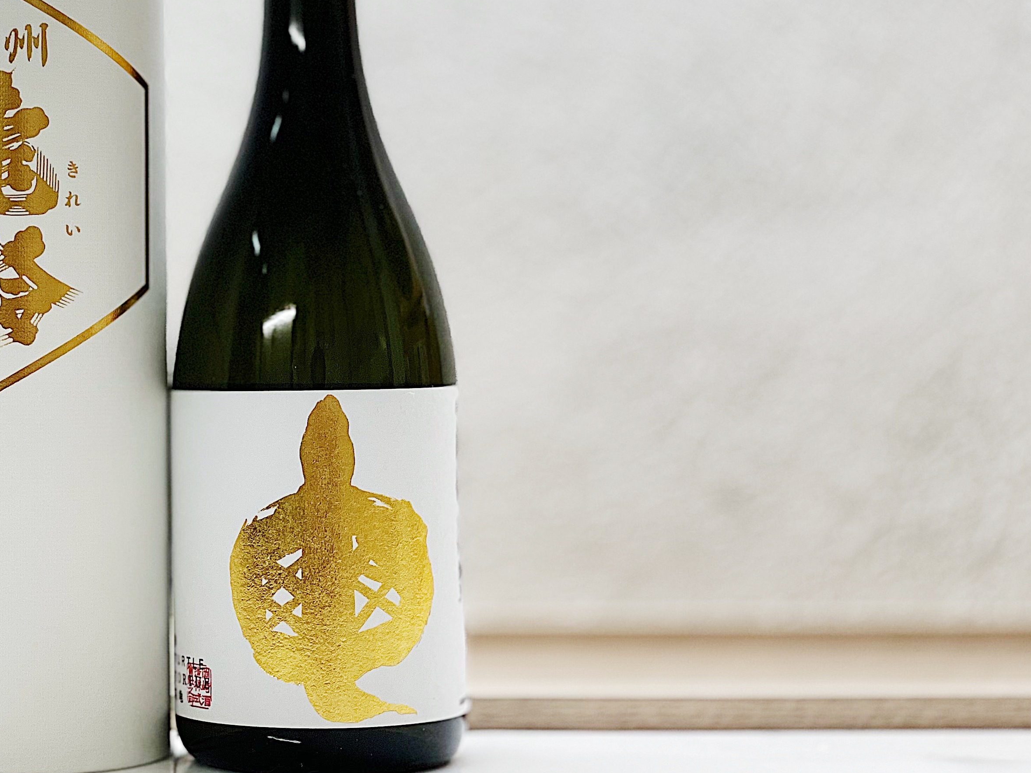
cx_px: 158
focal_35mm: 89
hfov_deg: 21.6
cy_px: 167
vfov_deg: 16.5
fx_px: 2651
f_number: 2
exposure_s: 1/100
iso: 64
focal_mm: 6
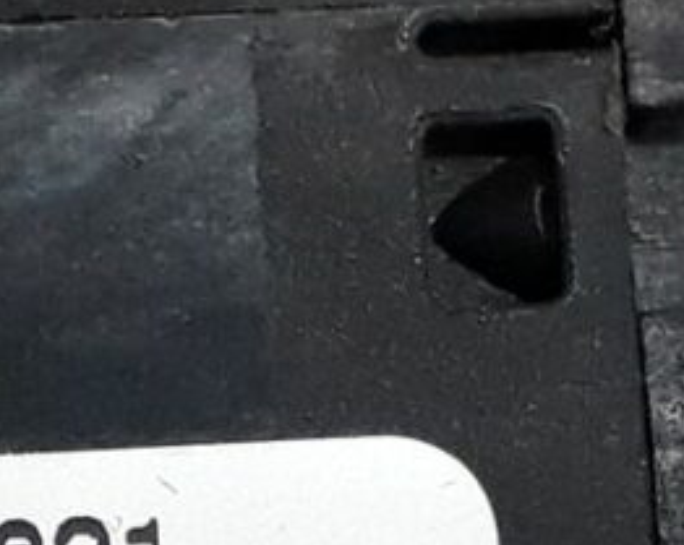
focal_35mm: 141
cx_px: -180
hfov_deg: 13.2
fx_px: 2851
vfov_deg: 10.8
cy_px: 644
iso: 125
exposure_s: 1/33
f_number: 1.9
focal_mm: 3.6
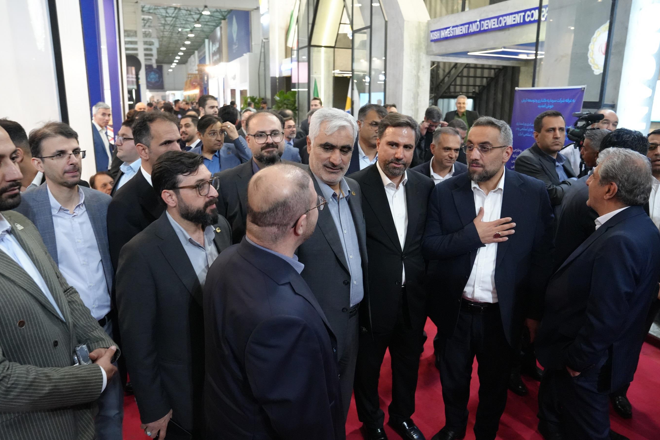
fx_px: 458
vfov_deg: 51.3
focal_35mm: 25
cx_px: 330
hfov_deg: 71.5
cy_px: 221
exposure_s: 1/160
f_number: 4
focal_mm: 24
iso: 8000
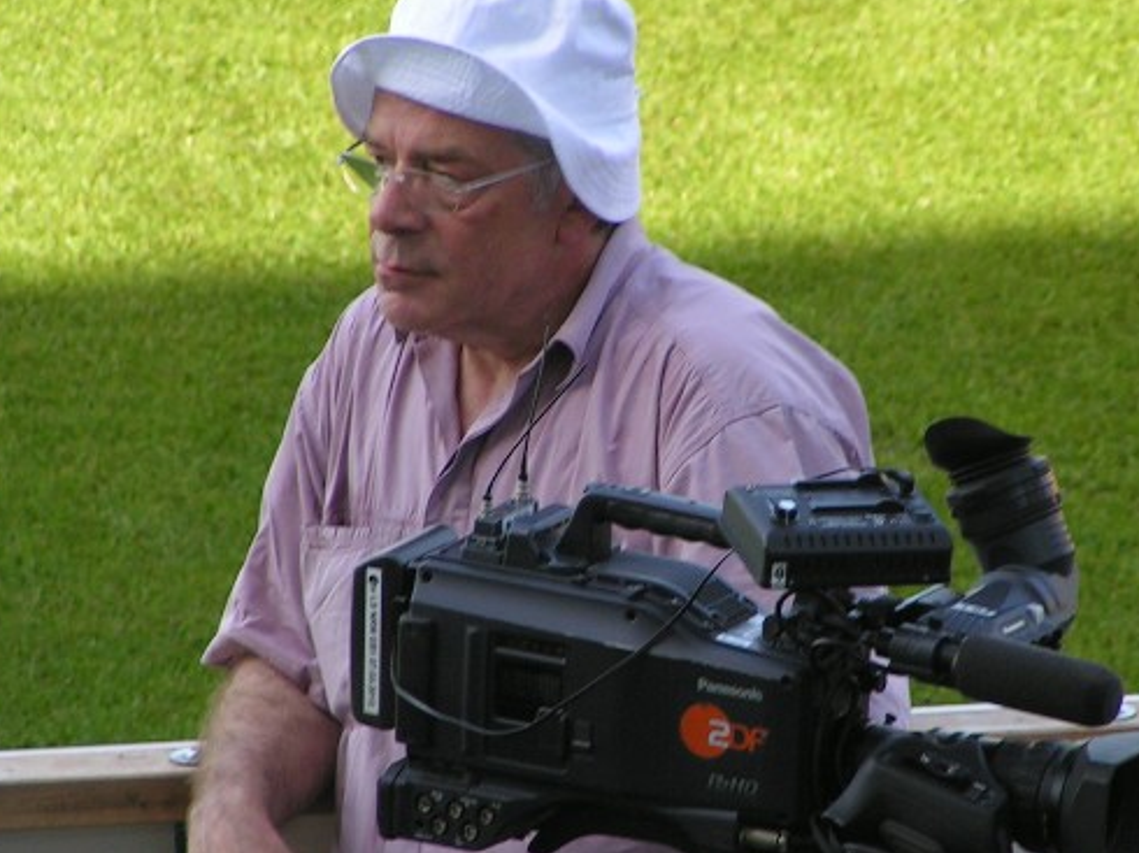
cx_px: 672
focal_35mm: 508
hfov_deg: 3.9
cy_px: 463
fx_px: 16707
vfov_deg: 2.9
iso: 80
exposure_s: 1/250
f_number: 3.5
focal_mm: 47.6
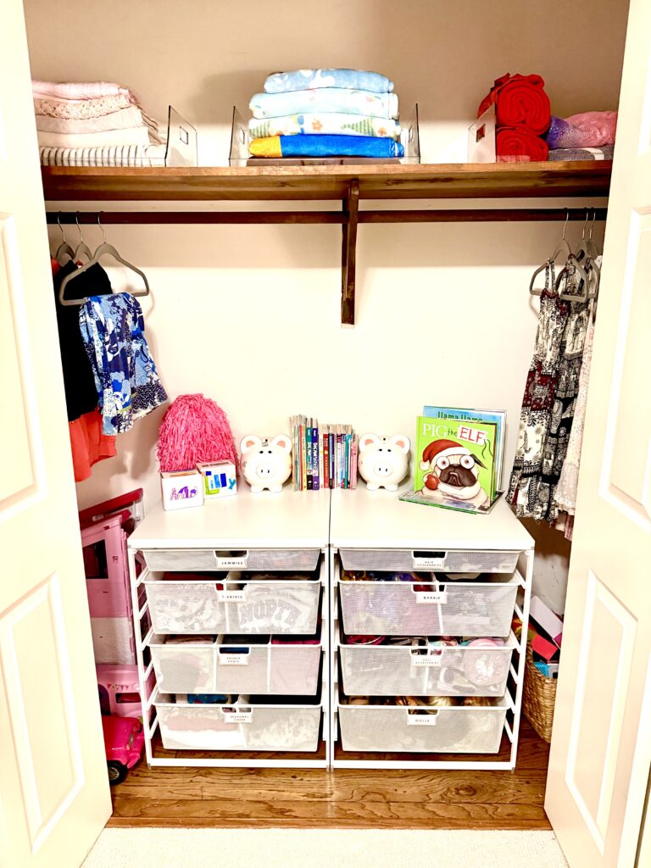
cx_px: 326
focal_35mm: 24
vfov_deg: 71.6
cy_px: 434
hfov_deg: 56.8
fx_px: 602
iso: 640
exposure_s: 1/60
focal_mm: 6.76
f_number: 1.78
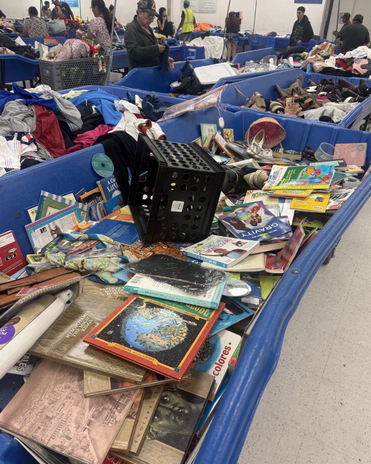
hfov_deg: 54.9
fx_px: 357
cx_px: 190
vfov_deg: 66.0
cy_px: 217
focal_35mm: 26
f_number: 1.78
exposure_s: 1/120
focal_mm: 6.76
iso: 125
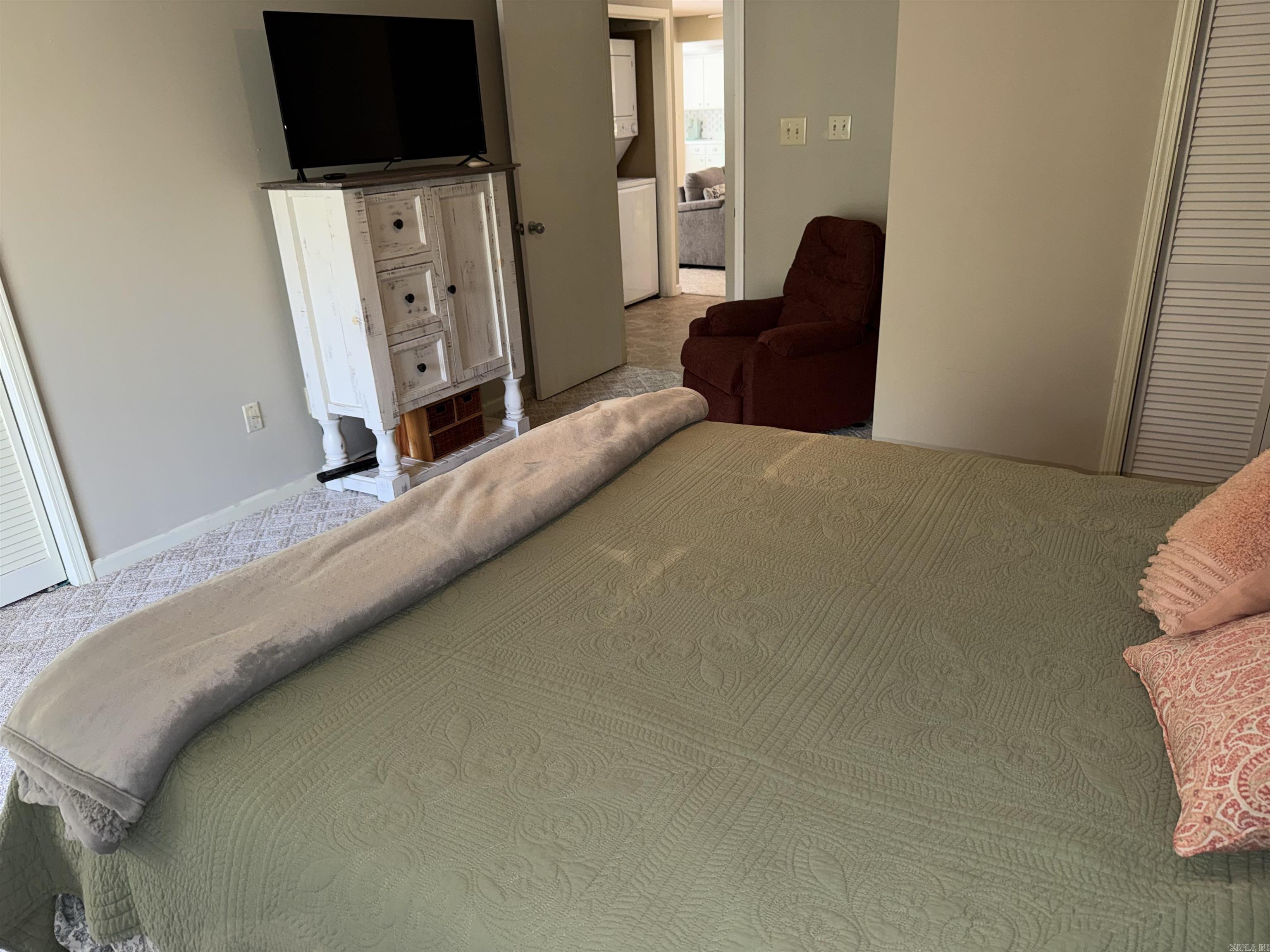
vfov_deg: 56.8
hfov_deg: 71.6
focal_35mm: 24
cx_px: 635
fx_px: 881
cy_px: 476
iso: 100
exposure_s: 1/23
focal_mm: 6.76
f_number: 1.78
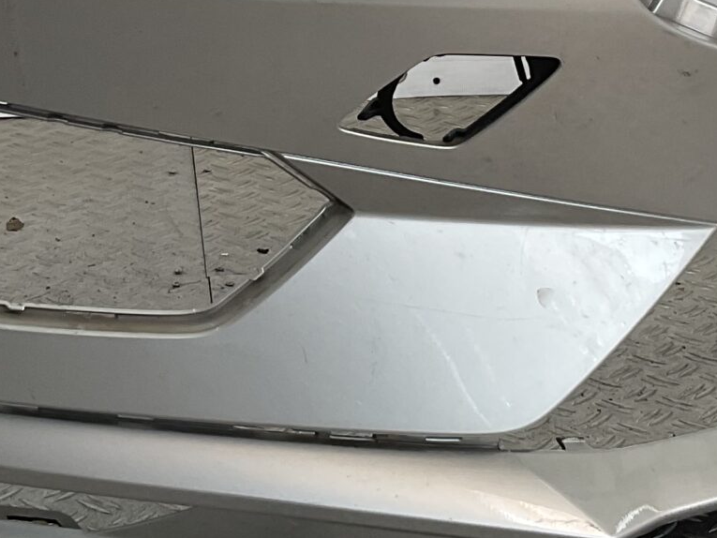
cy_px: -111
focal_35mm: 97
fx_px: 2009
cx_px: 399
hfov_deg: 20.2
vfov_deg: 14.7
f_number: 1.8
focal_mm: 3
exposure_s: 1/302
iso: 16
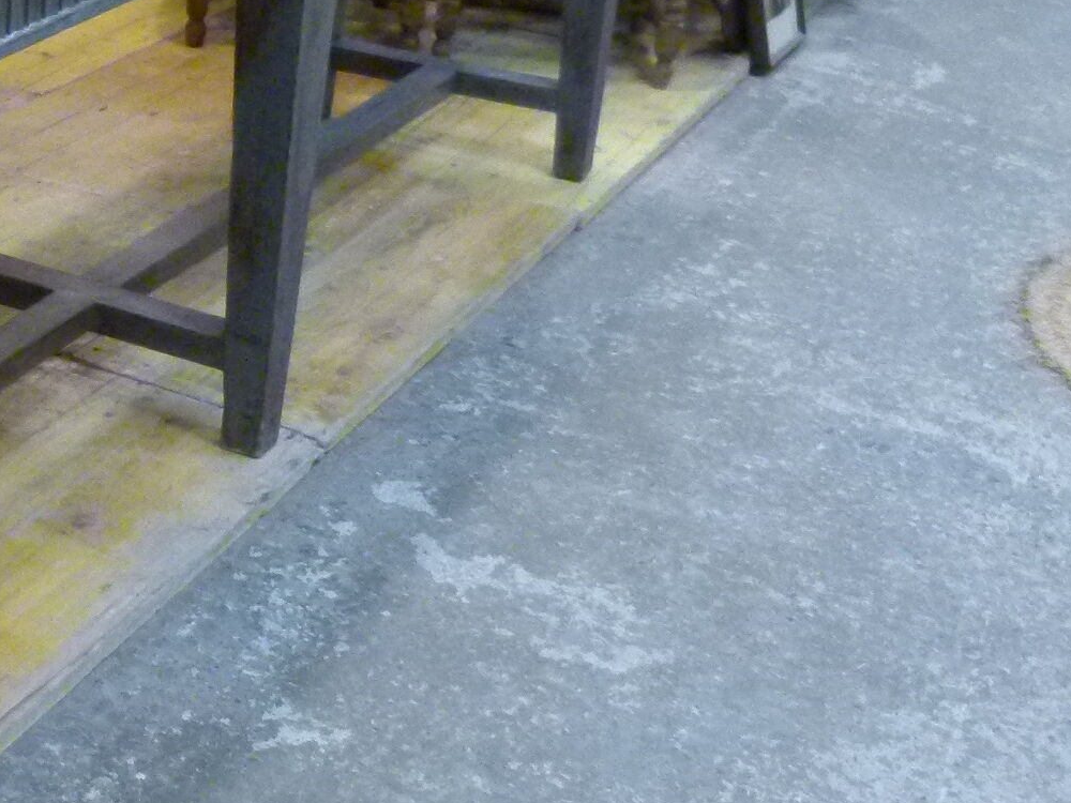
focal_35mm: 64
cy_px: 330
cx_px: -36
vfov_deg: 22.9
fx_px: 1980
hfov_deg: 28.2
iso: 400
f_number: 2.8
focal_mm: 4.5
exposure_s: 1/20
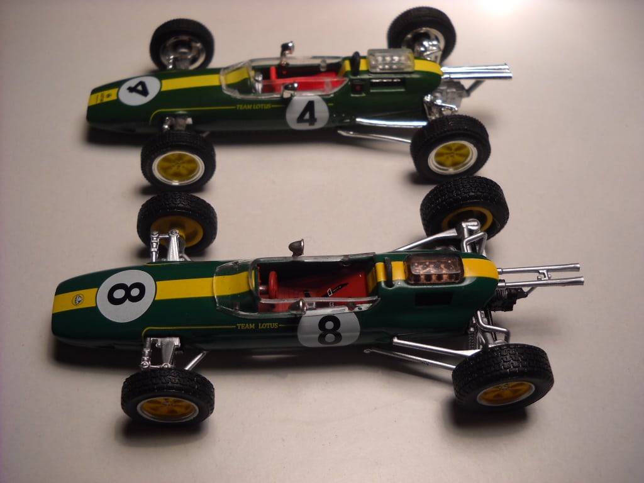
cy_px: 242
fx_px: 763
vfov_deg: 35.1
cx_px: 322
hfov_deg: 45.8
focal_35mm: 41
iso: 64
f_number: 3.1
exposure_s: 1/129
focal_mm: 6.72
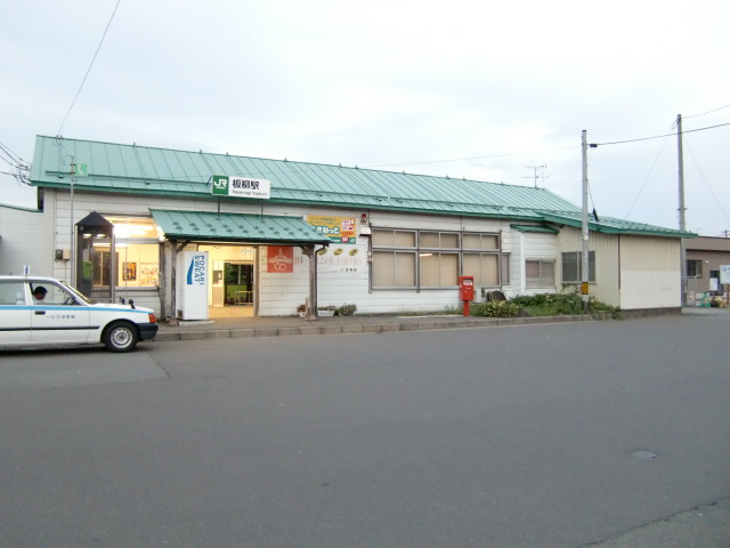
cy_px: 274
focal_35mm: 28
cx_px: 365
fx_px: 590
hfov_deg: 63.4
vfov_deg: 49.7
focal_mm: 4.9
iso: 640
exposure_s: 1/60
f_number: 2.6
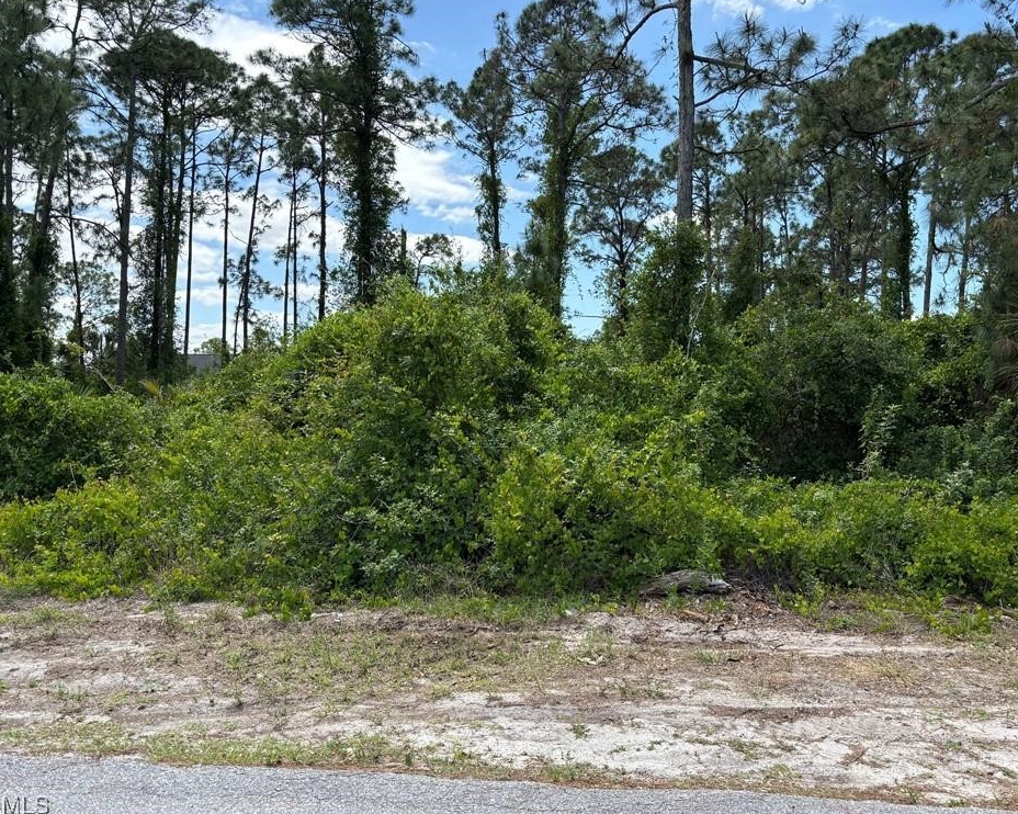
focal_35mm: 28
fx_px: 843
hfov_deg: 62.2
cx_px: 506
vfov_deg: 51.5
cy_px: 408
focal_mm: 5.96
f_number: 1.6
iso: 50
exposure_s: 1/1248
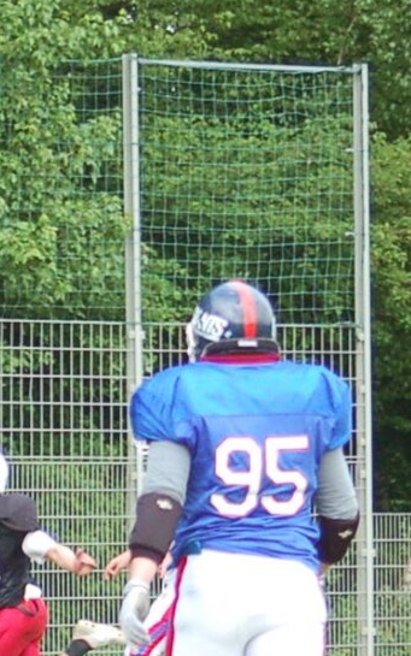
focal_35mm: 431
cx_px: -434
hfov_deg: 3.0
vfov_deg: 4.9
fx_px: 7718
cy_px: 354
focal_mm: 70
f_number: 4
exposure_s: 1/500
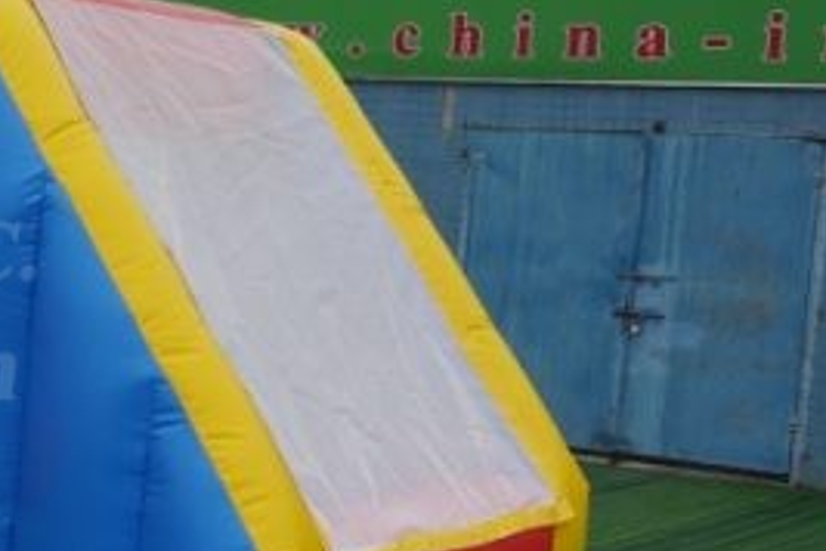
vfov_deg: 14.9
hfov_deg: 18.7
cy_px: 311
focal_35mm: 92
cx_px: -523
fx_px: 2111
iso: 100
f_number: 8
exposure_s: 1/200
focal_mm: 16
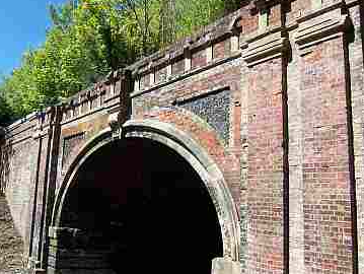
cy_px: 151
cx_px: 169
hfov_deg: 56.7
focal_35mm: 32
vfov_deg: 44.2
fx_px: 337
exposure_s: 1/200
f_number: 5.6
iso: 64
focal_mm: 3.8
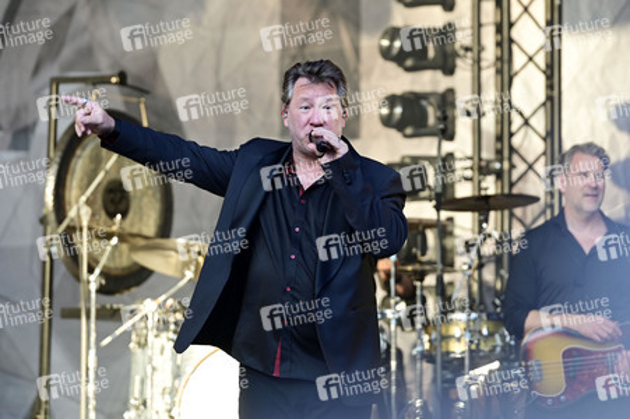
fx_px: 3497
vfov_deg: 6.9
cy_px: 210
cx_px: 315
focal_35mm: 200
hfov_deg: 10.3
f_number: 4
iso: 500
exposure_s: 1/320
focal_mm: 200
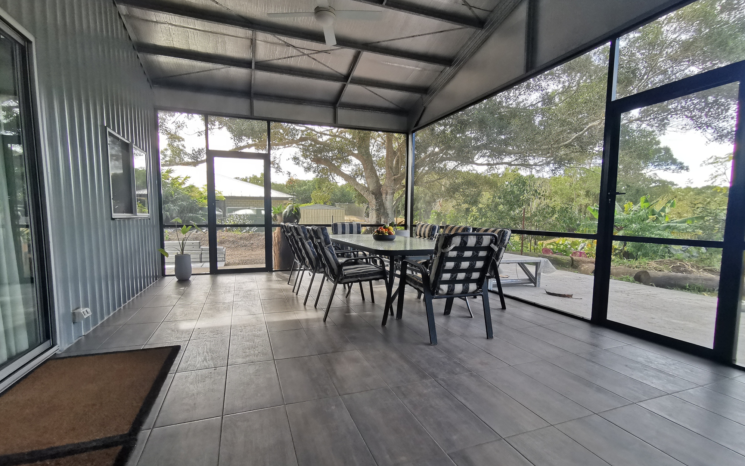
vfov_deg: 67.9
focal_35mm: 17
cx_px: 373
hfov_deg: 94.4
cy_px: 248
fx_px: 345
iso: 80
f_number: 2.2
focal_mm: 2.35
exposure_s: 1/100
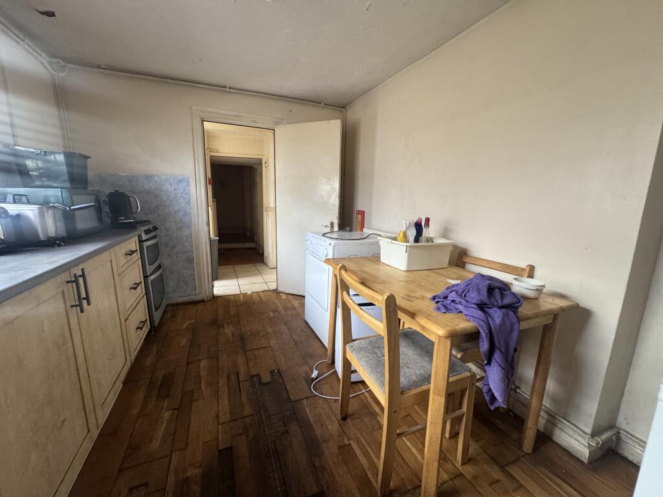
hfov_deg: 102.1
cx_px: 332
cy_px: 248
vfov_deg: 85.7
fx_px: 268
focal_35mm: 14
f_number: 2.2
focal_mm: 2.22
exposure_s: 1/99
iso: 320
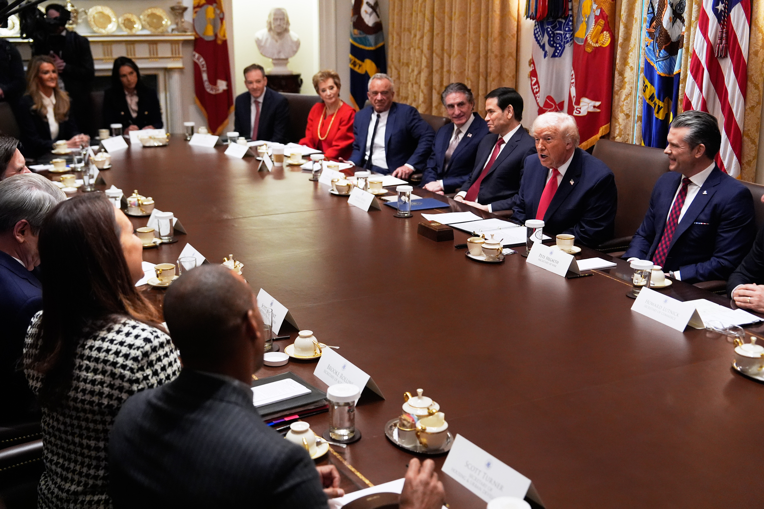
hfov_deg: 44.5
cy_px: 254
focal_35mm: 44
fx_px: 934
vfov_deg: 30.5
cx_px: 382
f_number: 2.8
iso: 3200
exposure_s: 1/500
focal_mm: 44
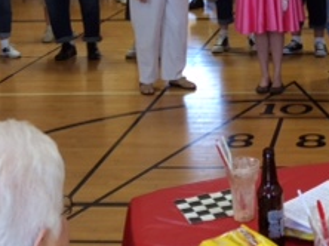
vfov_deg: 15.0
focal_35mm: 95
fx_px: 902
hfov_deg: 20.3
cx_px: 283
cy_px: -56
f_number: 2.4
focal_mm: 3.3
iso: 50
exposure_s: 1/24
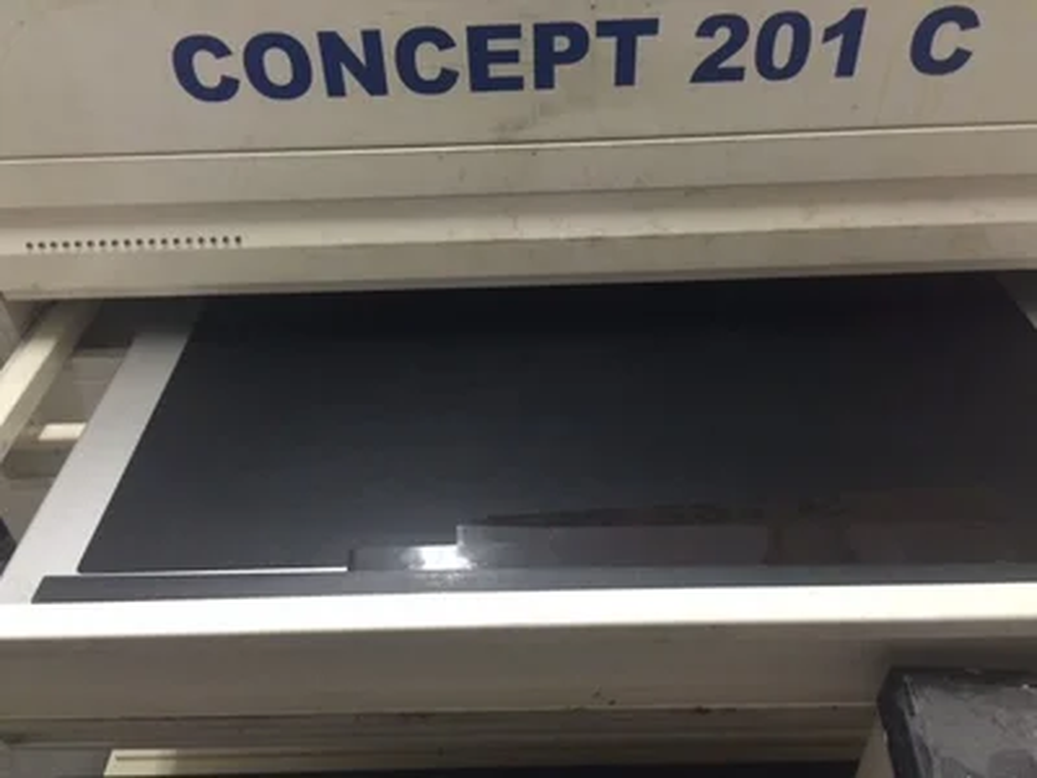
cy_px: 389
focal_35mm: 29
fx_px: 869
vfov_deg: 48.2
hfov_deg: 61.7
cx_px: 518
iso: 125
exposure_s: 1/30
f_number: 2.2
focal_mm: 4.15
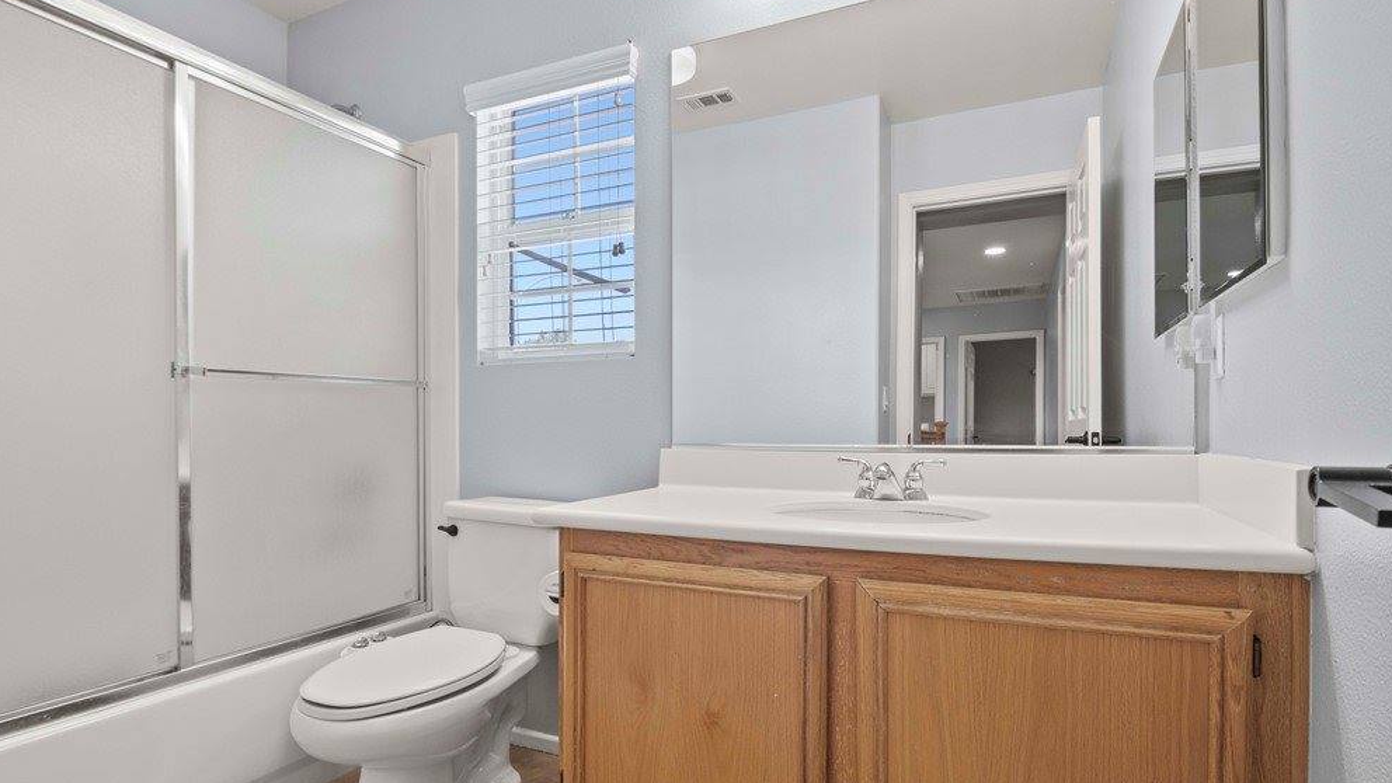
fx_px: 664
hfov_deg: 92.7
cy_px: 450
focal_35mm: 18
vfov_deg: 60.7
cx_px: 703
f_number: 8
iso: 200
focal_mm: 8
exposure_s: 1/4
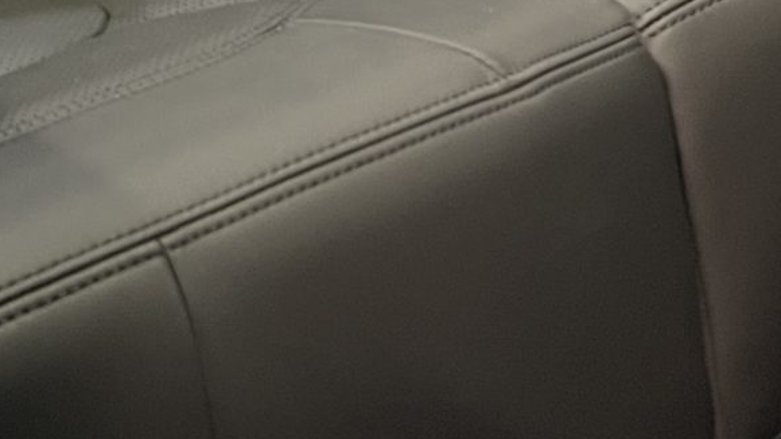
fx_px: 2071
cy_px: -547
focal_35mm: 100
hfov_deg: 20.6
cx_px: -5
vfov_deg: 10.7
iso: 640
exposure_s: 1/25
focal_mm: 5.7
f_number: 1.5
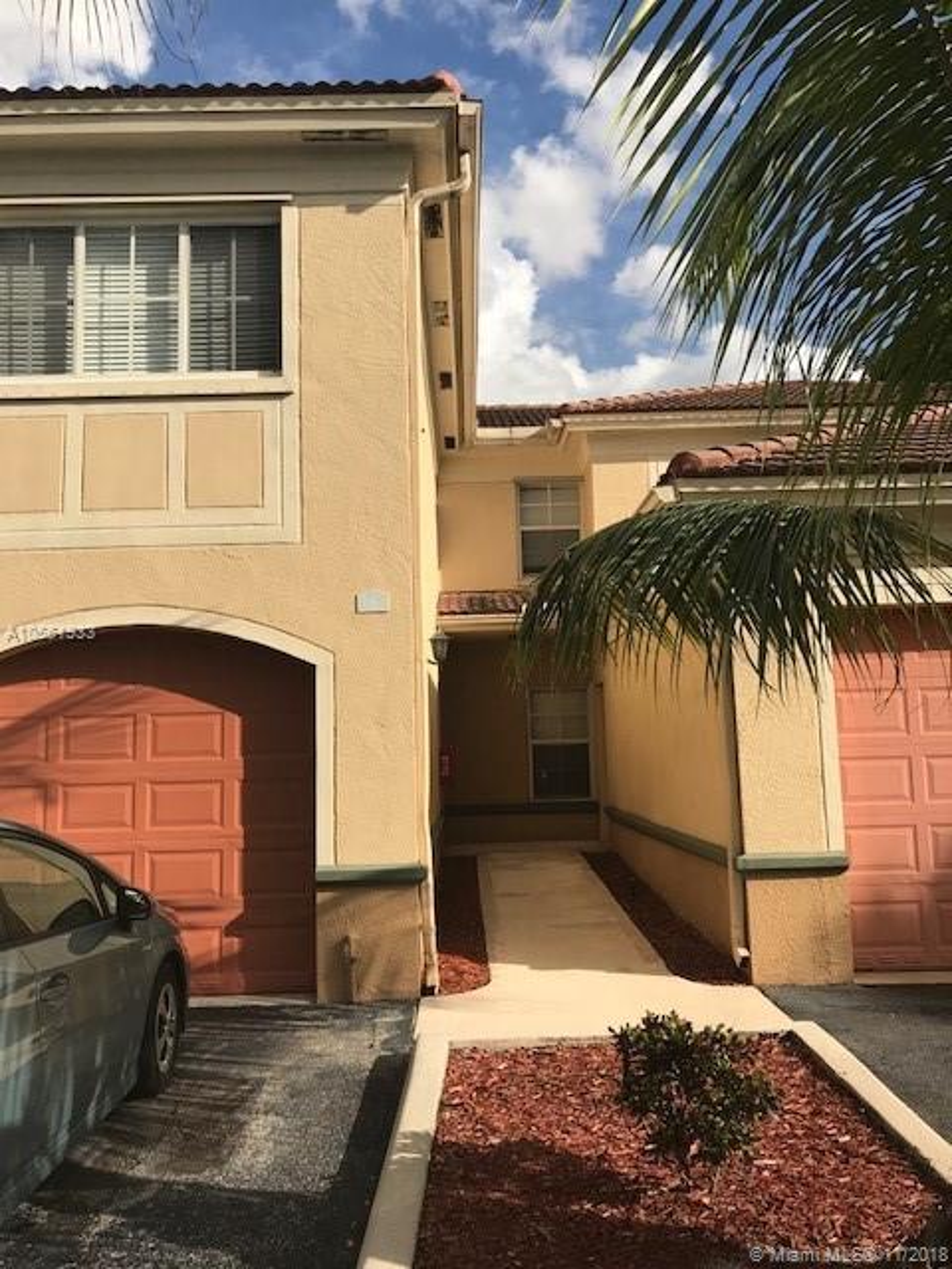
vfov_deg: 63.4
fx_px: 1027
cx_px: 476
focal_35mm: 28
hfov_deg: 49.7
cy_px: 634
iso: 20
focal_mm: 3.99
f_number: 1.8
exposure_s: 1/2994
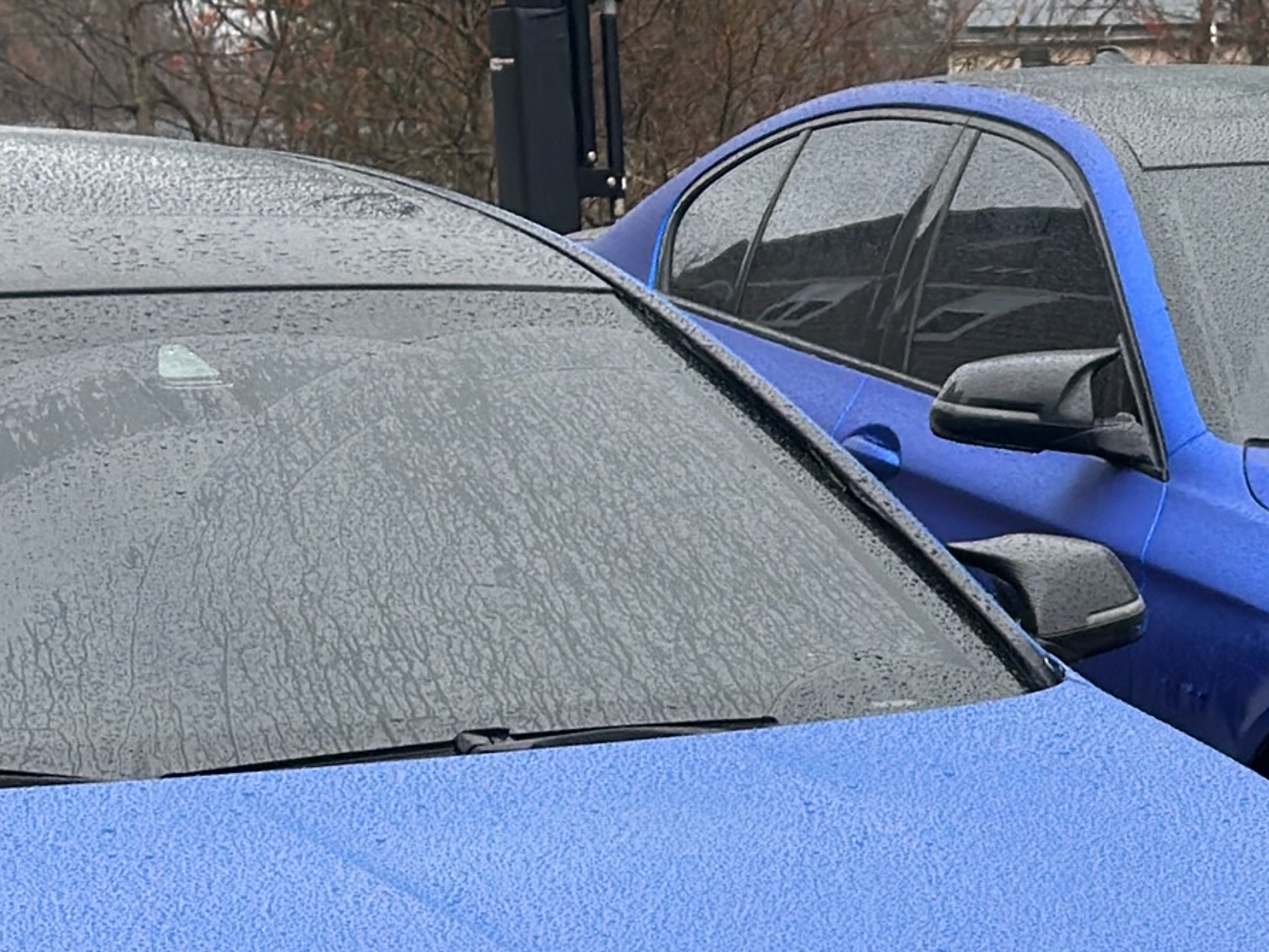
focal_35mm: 158
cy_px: 978
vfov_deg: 9.3
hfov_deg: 12.2
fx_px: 5793
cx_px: 1516
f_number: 1.78
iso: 100
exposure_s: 1/122
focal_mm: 6.76
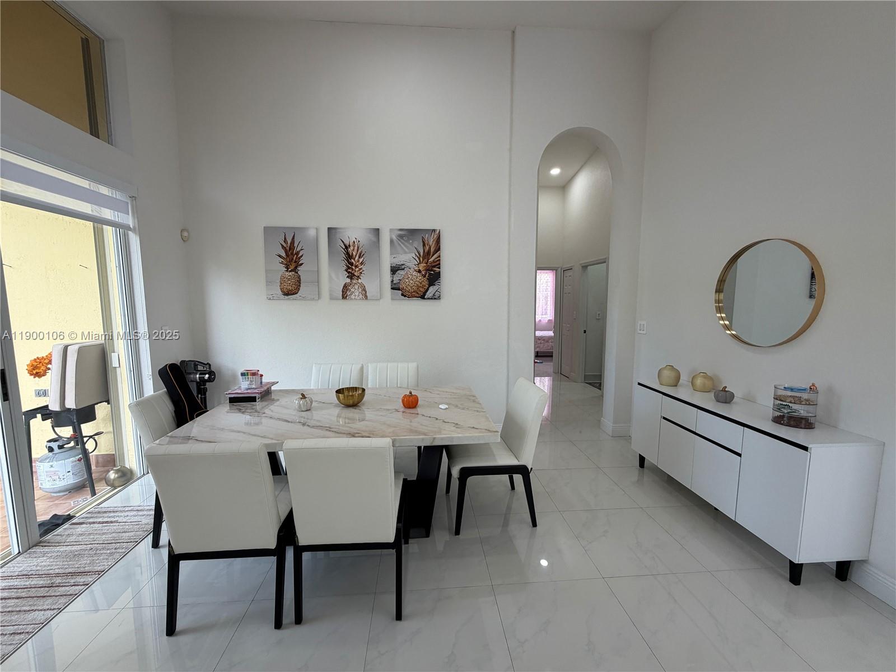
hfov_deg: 102.1
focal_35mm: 14
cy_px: 336
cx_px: 448
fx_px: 362
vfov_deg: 85.7
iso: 80
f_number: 2.2
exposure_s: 1/121
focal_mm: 2.22
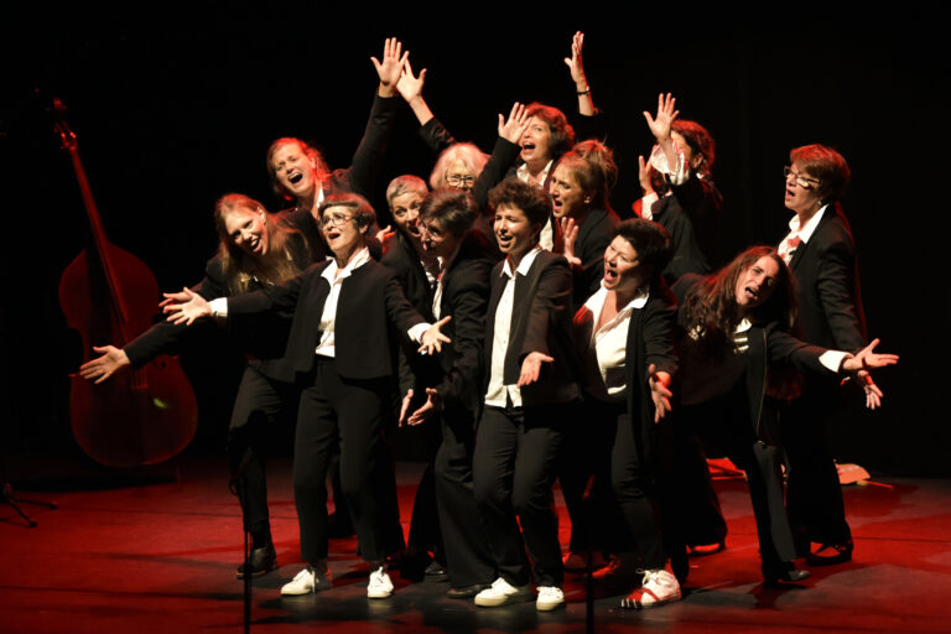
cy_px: 317
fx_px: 3223
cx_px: 476
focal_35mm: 122
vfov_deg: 11.2
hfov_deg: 16.8
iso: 4000
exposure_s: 1/60
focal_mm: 122
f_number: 2.8
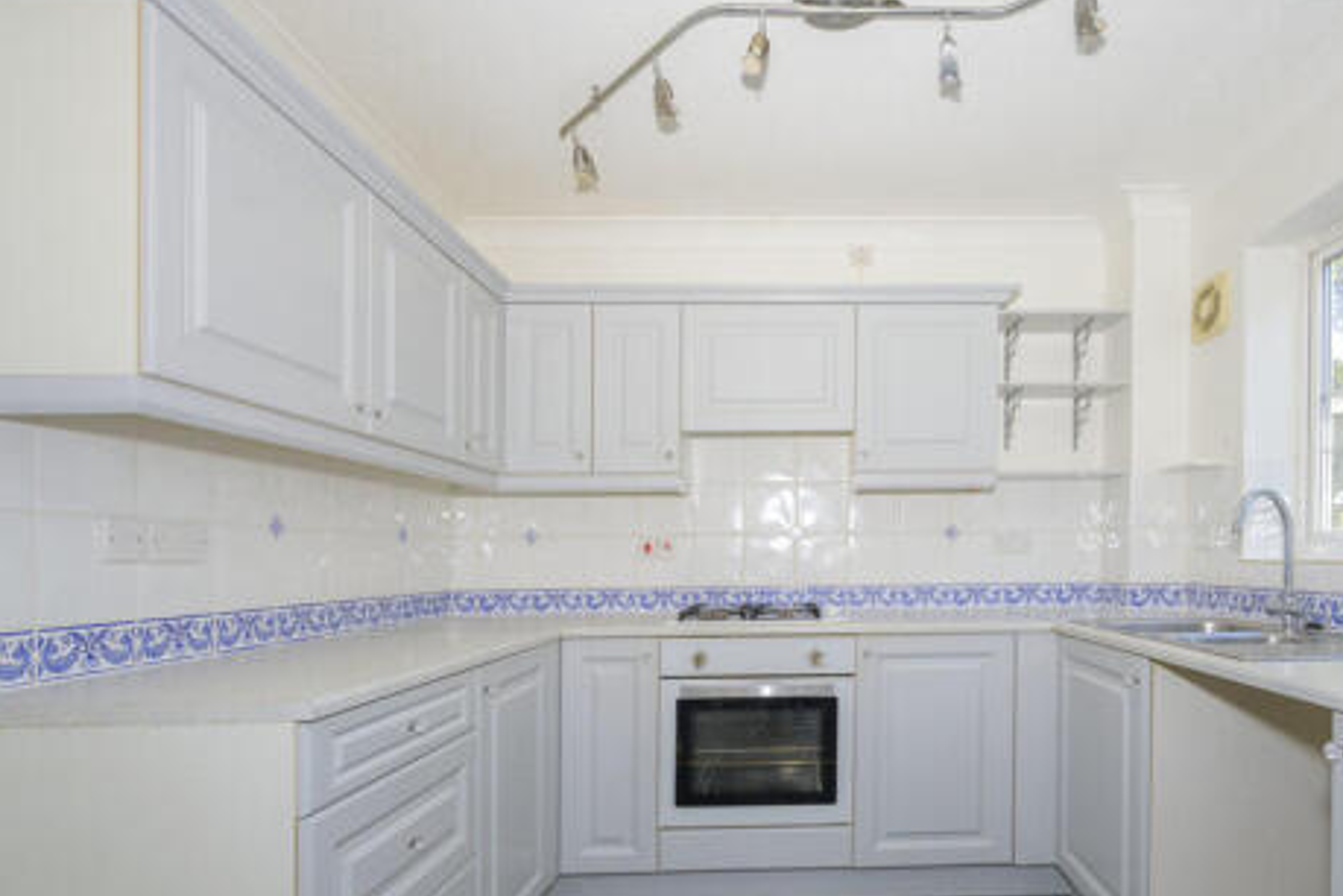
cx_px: 815
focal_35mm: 20
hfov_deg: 82.8
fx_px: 746
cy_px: 555
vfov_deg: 61.2
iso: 800
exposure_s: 1/125
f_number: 6.3
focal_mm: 14
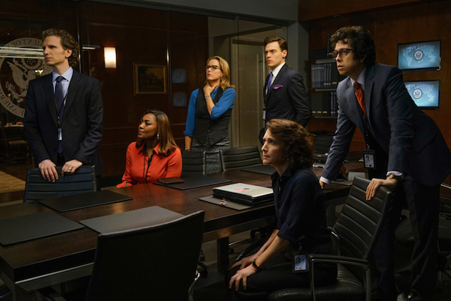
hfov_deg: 54.4
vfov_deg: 37.9
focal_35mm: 35
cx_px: 226
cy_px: 150
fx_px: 438
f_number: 2.8
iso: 1000
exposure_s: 1/60
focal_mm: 35
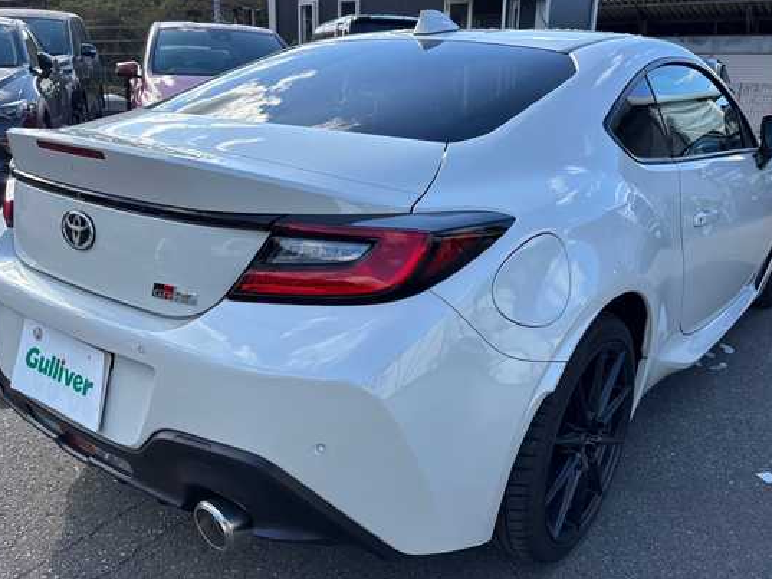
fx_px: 692
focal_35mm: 31
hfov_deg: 58.3
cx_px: 395
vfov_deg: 45.4
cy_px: 307
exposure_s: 1/1205
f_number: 1.6
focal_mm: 5.96
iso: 50
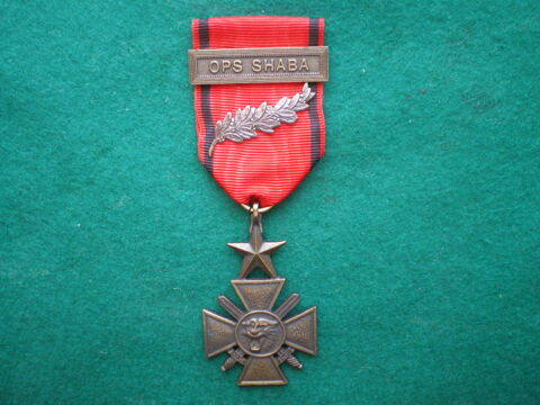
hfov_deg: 49.0
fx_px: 593
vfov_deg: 37.7
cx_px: 270
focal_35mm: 38
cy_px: 202
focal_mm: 6.3
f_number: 3.1
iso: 400
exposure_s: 1/25
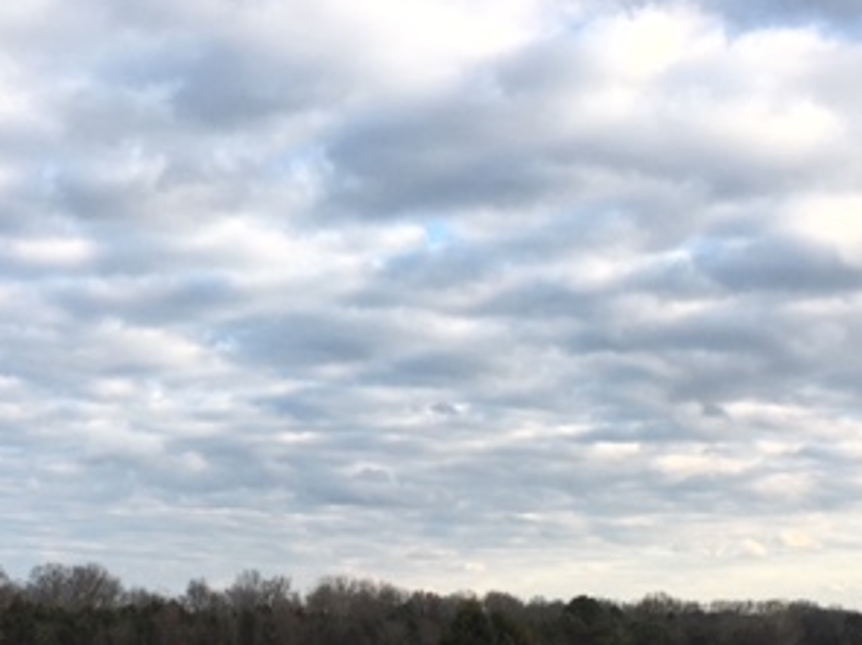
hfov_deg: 30.7
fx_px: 1568
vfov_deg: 22.8
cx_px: 354
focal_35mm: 63
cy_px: 543
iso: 25
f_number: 2.2
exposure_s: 1/509
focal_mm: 4.15
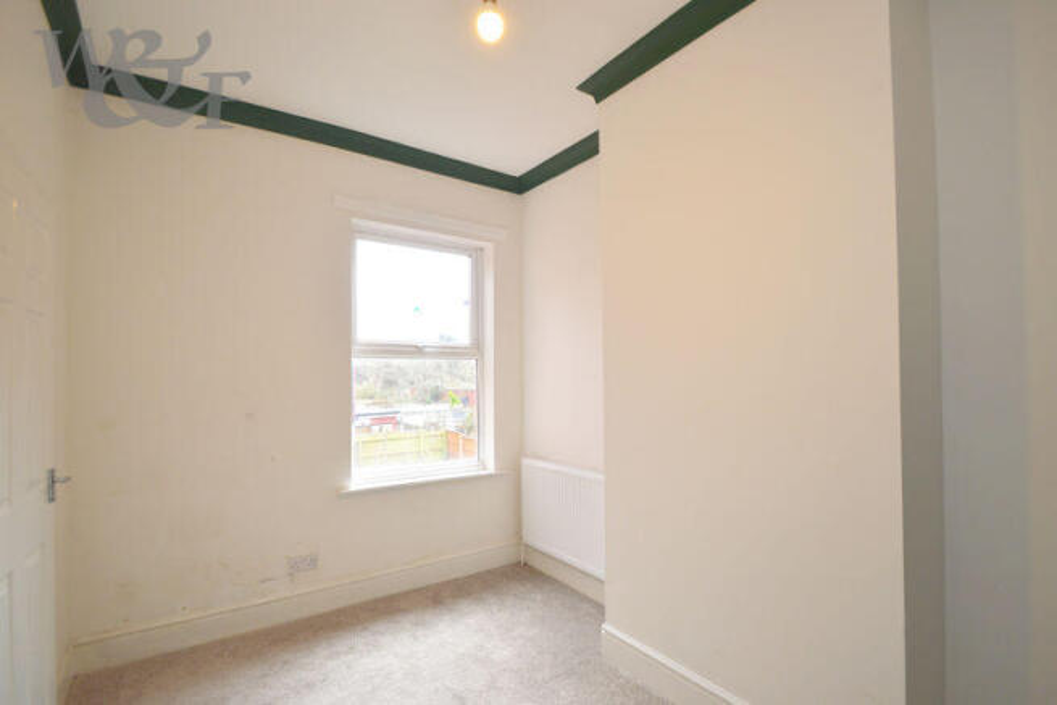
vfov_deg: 77.4
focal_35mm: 15
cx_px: 528
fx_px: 440
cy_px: 352
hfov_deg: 100.4
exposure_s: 1/80
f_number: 4.5
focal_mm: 10
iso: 400
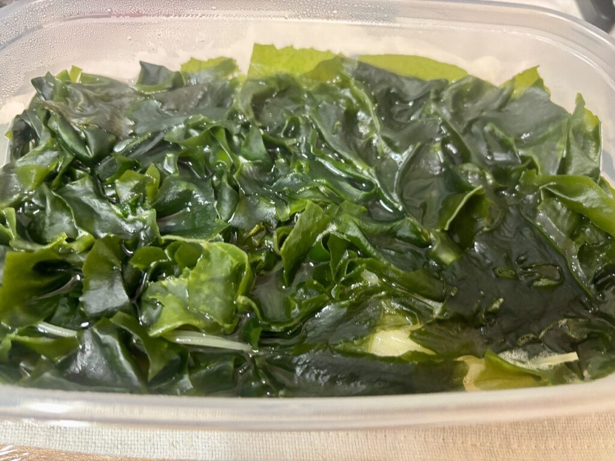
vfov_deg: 53.1
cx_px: 308
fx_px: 462
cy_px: 230
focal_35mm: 26
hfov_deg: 67.3
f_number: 1.6
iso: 640
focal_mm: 5.96
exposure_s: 1/30
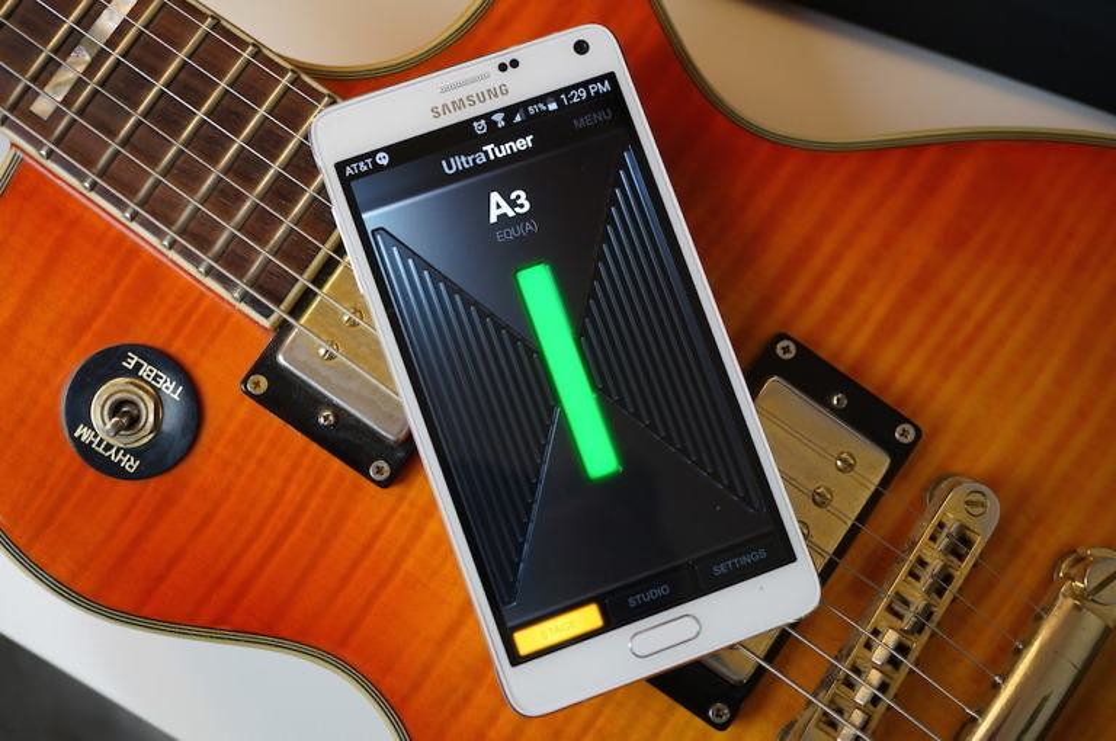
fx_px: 1393
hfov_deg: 43.7
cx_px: 558
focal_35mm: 45
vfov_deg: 29.8
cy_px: 370
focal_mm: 30
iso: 250
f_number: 4
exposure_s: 1/60
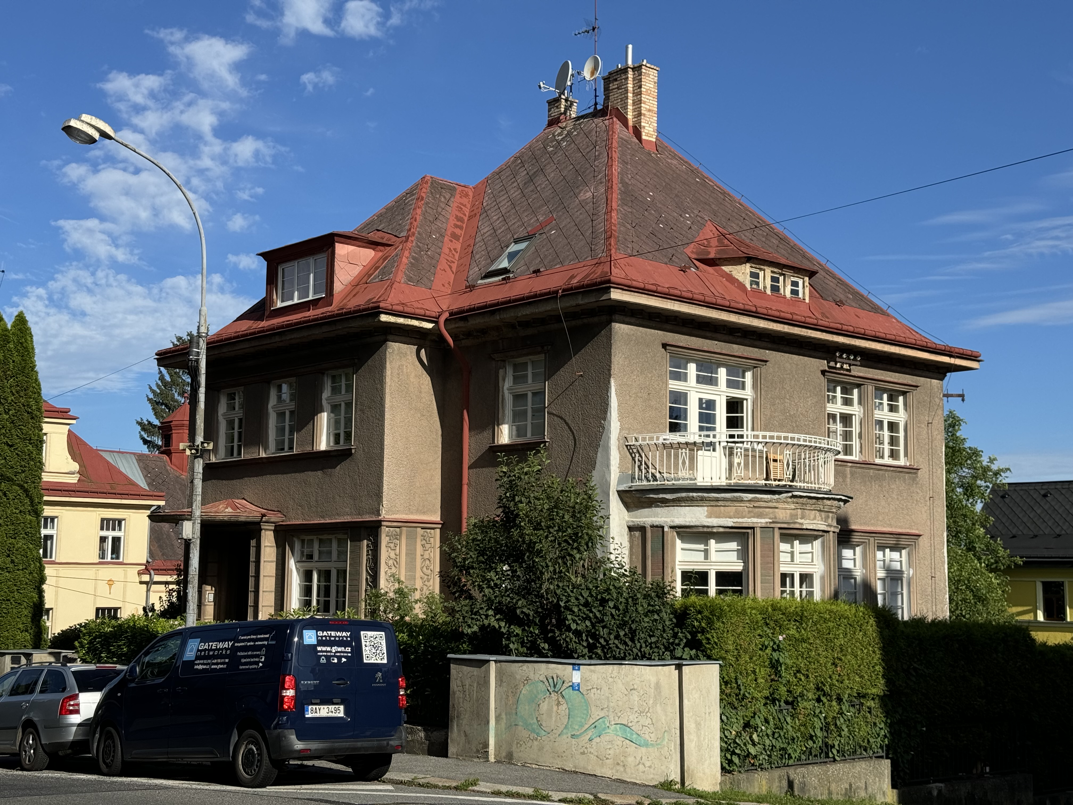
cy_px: 402
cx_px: 536
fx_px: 1488
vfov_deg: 30.3
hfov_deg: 39.7
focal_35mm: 48
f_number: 1.78
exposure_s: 1/4975
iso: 64
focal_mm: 6.76
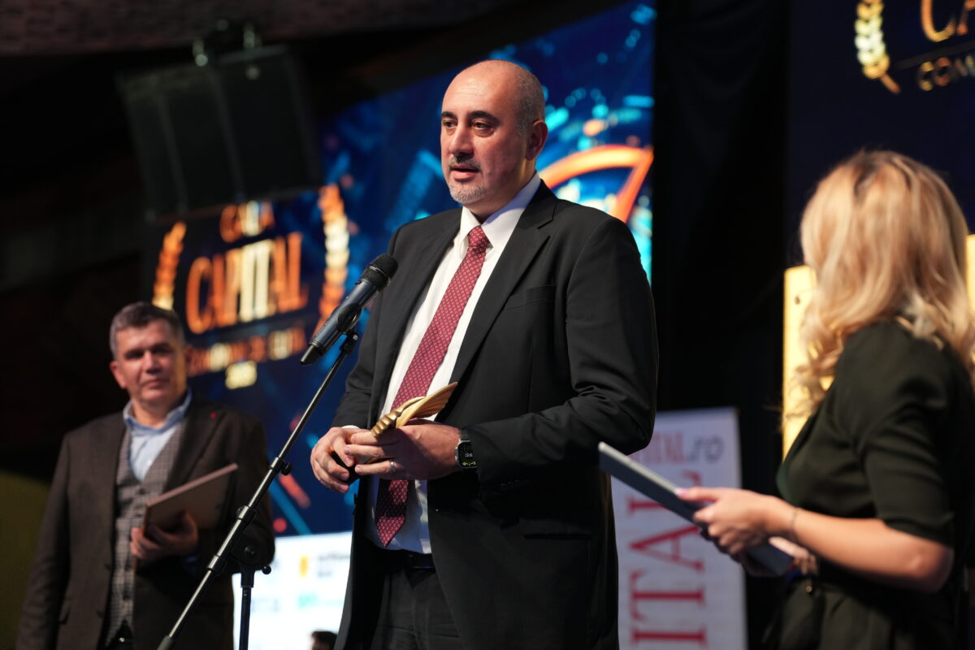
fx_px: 2302
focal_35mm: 85
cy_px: 325
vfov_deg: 16.1
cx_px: 488
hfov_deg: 23.9
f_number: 2.8
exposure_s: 1/125
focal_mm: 85
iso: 1600
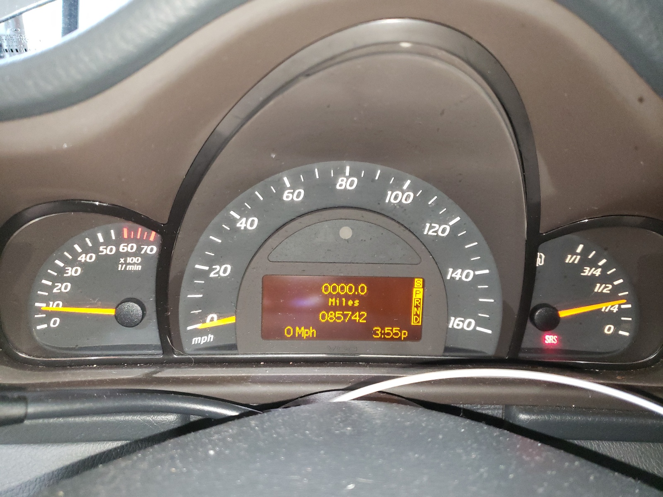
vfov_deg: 53.1
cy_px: 248
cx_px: 332
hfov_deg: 67.3
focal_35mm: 26
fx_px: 498
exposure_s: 1/33
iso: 357
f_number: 1.5
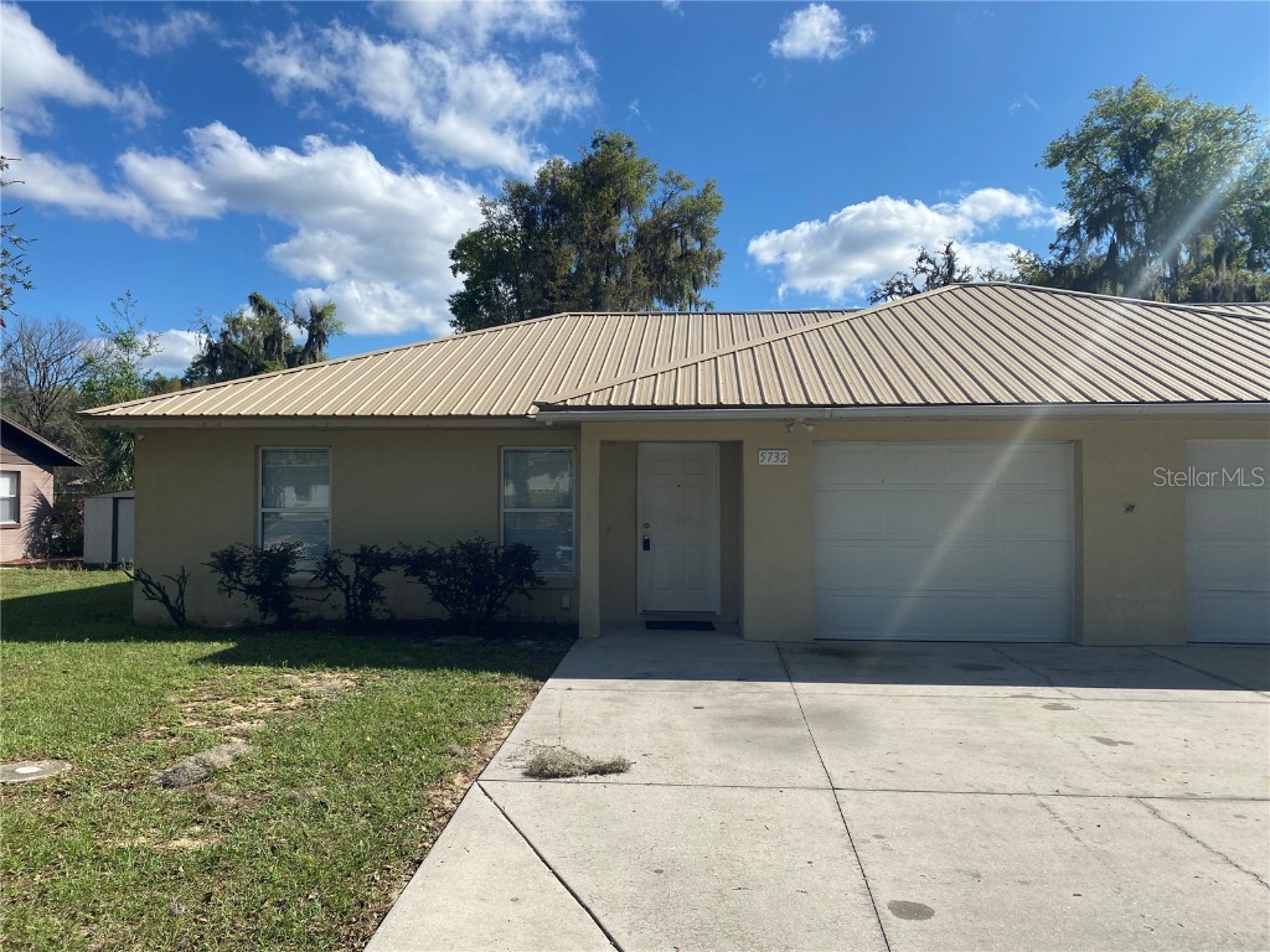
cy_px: 476
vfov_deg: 53.1
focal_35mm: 26
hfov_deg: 67.3
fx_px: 954
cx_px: 635
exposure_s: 1/3731
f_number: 1.8
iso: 32
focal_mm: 4.25
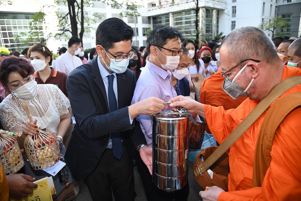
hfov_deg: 73.8
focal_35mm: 24
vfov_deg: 53.1
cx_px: 150
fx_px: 201
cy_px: 100
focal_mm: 24
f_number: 4
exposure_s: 1/250
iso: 400
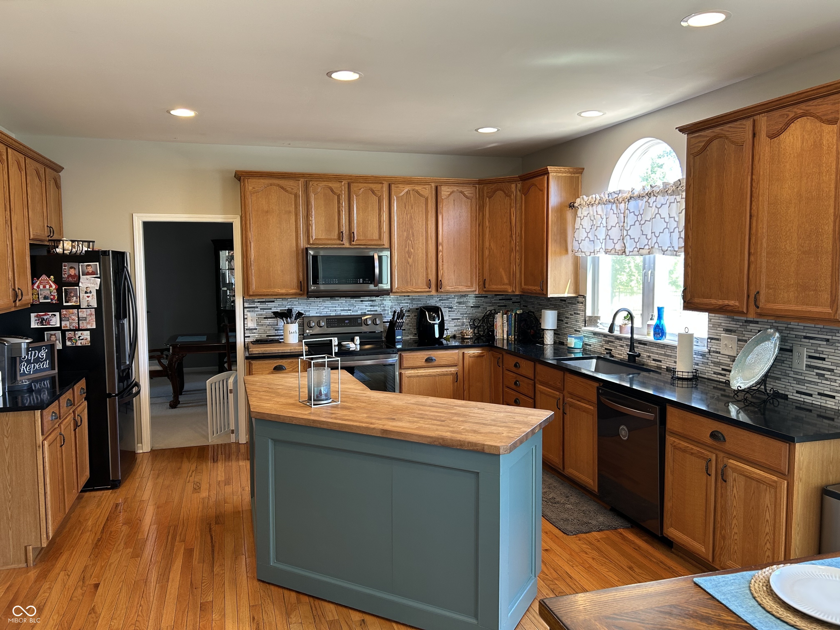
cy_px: 315
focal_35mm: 26
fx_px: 631
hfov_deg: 67.3
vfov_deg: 53.1
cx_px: 420
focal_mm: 5.7
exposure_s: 1/60
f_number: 1.5
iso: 100
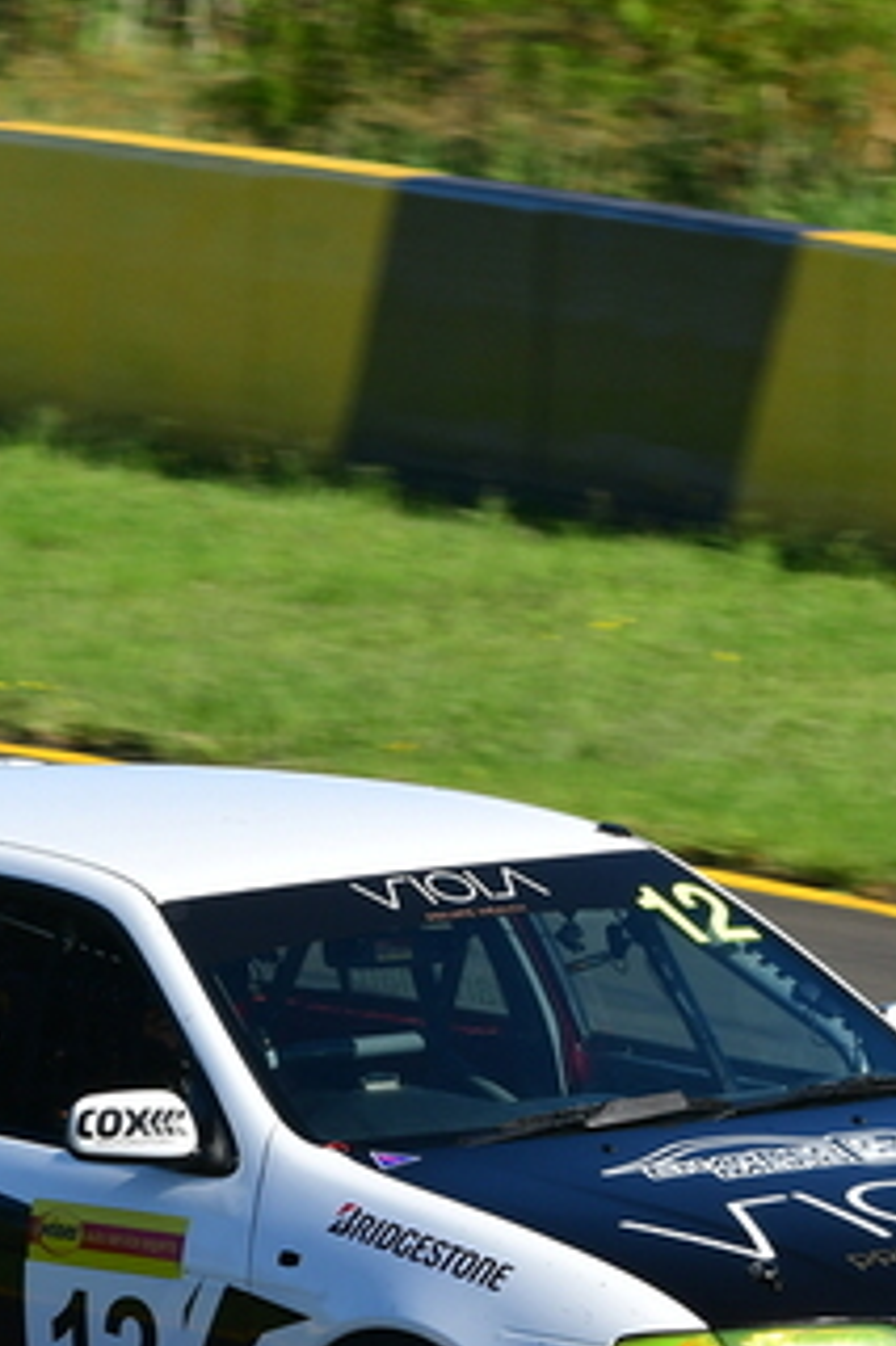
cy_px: 869
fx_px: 28028
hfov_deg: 1.8
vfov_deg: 2.8
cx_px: 151
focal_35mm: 750
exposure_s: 1/320
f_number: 11
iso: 250
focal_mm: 200
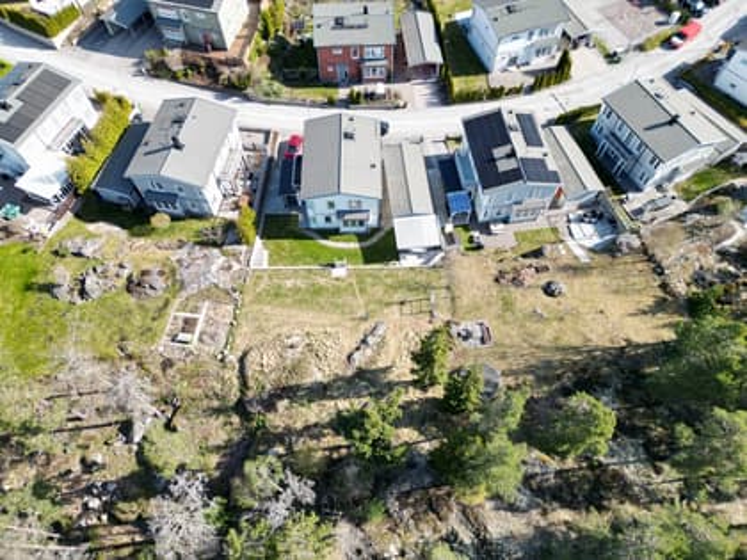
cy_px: 280
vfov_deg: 56.8
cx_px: 374
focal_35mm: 24
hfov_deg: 71.6
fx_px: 518
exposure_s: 1/1250
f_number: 1.7
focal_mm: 6.72
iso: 150
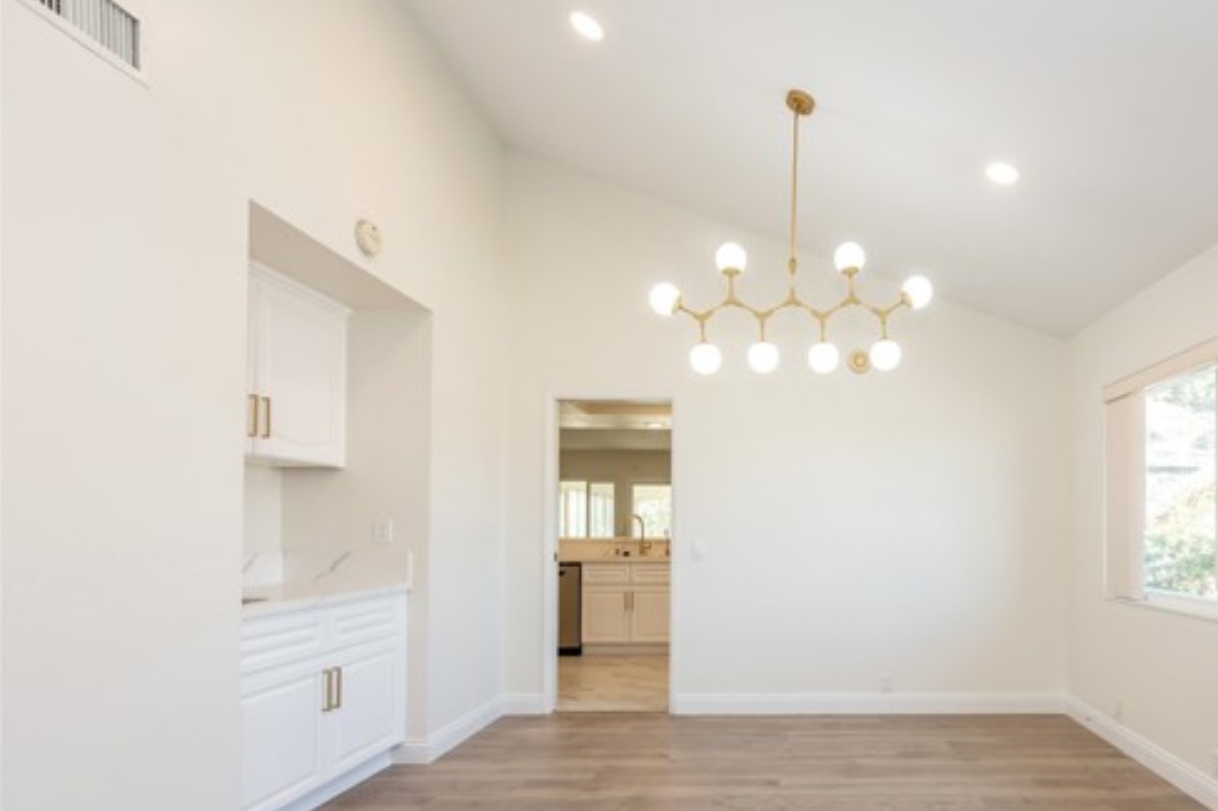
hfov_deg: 79.0
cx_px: 796
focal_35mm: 21
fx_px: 710
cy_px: 515
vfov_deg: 58.6
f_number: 5.6
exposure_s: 1/125
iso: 640
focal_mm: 16
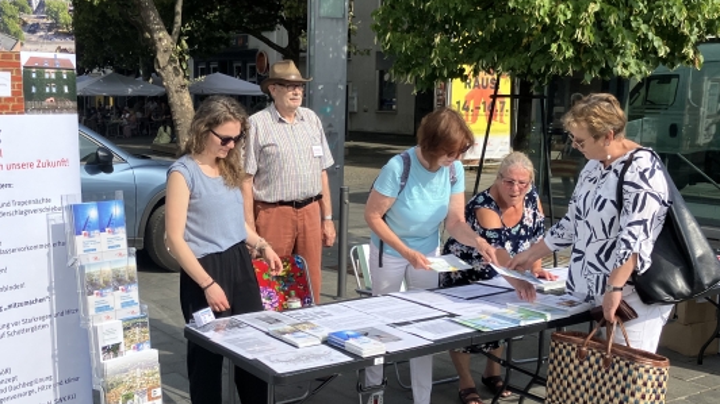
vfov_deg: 27.6
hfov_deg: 47.0
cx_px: 277
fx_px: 821
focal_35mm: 43
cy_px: 242
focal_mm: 3.99
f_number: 1.8
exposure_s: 1/1869
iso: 32
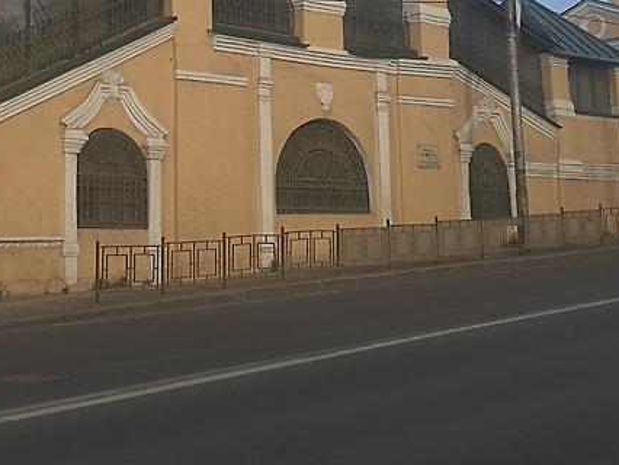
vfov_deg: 18.4
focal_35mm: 76
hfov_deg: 25.2
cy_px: -90
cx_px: 112
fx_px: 1360
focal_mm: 4.5
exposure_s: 1/488
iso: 50
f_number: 2.2
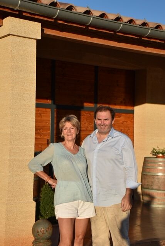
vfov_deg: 28.0
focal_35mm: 72
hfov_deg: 19.0
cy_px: 123
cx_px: 82
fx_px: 494
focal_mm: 48
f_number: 8
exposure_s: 1/250
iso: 220
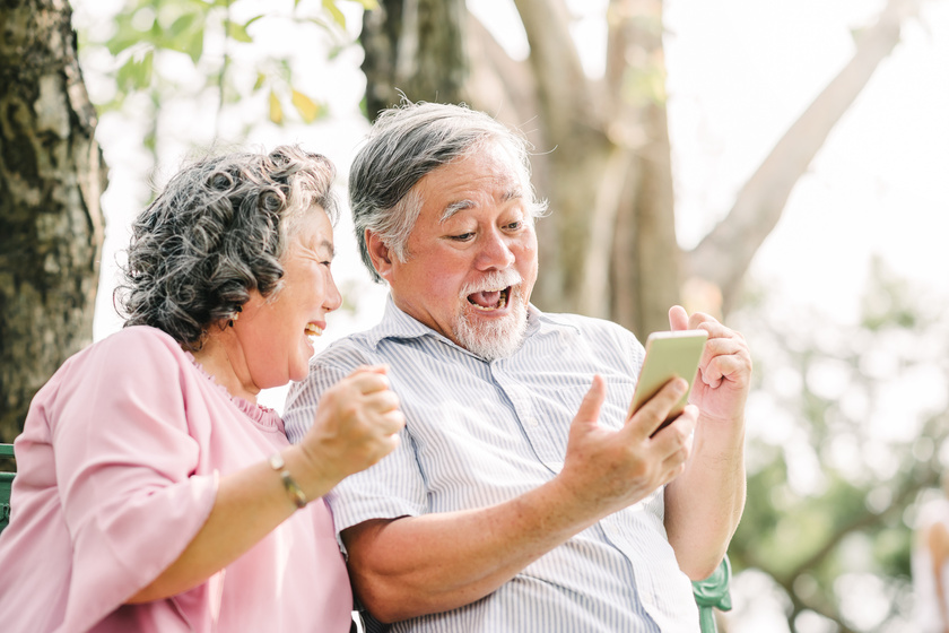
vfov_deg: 16.1
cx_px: 474
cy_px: 316
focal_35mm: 85
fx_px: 2241
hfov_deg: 23.9
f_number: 2.8
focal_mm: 85
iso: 200
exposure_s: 1/640
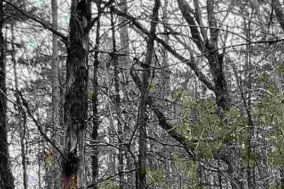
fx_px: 615
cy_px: 125
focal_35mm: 78
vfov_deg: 17.4
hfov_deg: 25.8
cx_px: 88
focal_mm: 1.57
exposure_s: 1/101
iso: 32
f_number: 1.8
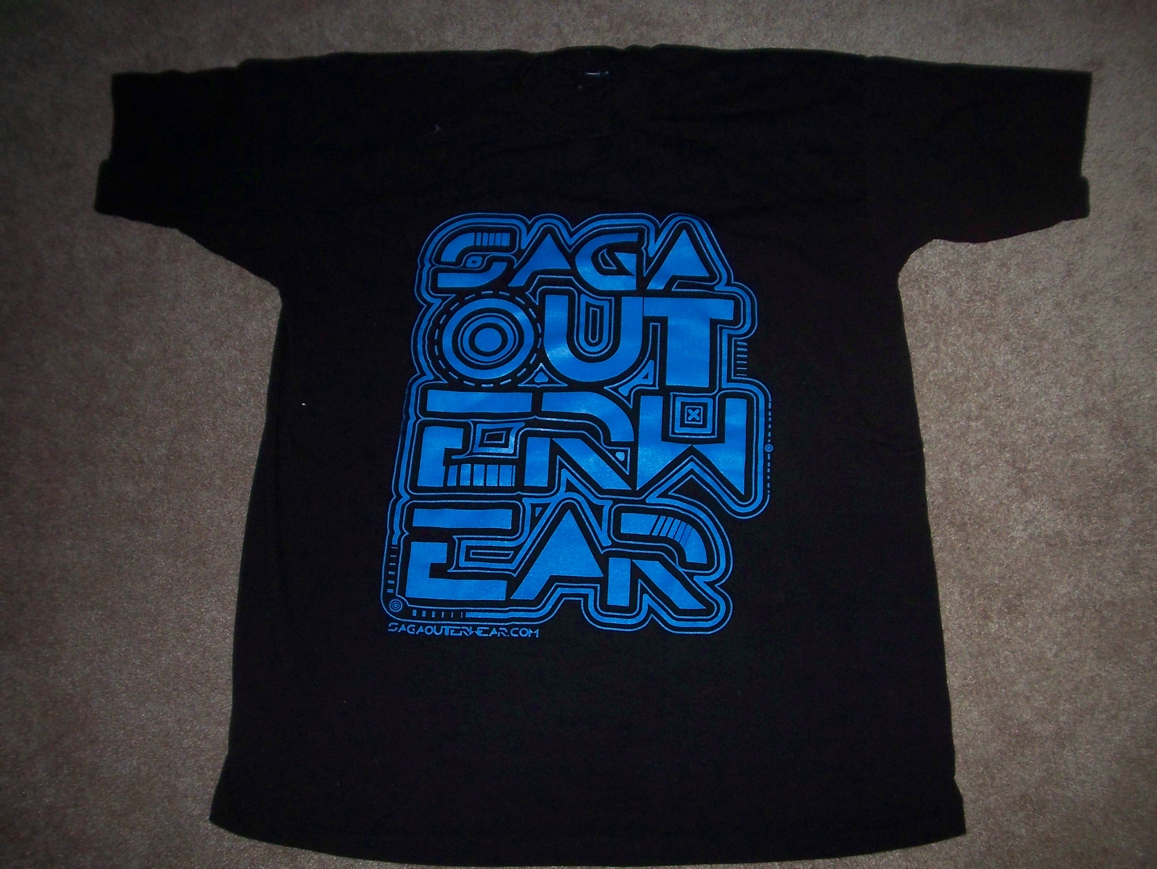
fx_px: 1271
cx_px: 578
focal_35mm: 38
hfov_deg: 48.9
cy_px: 434
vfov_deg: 37.8
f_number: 3.9
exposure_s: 1/60
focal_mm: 6.3
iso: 200
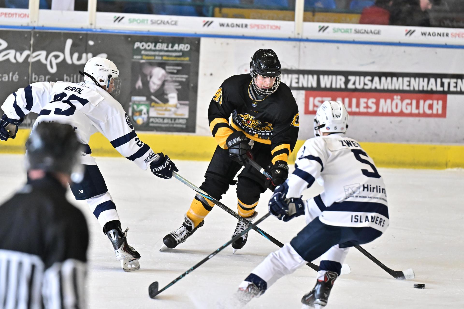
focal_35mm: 300
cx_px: 232
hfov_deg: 6.9
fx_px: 3865
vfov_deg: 4.6
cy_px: 154
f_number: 2.8
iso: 3200
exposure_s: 1/800
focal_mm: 200
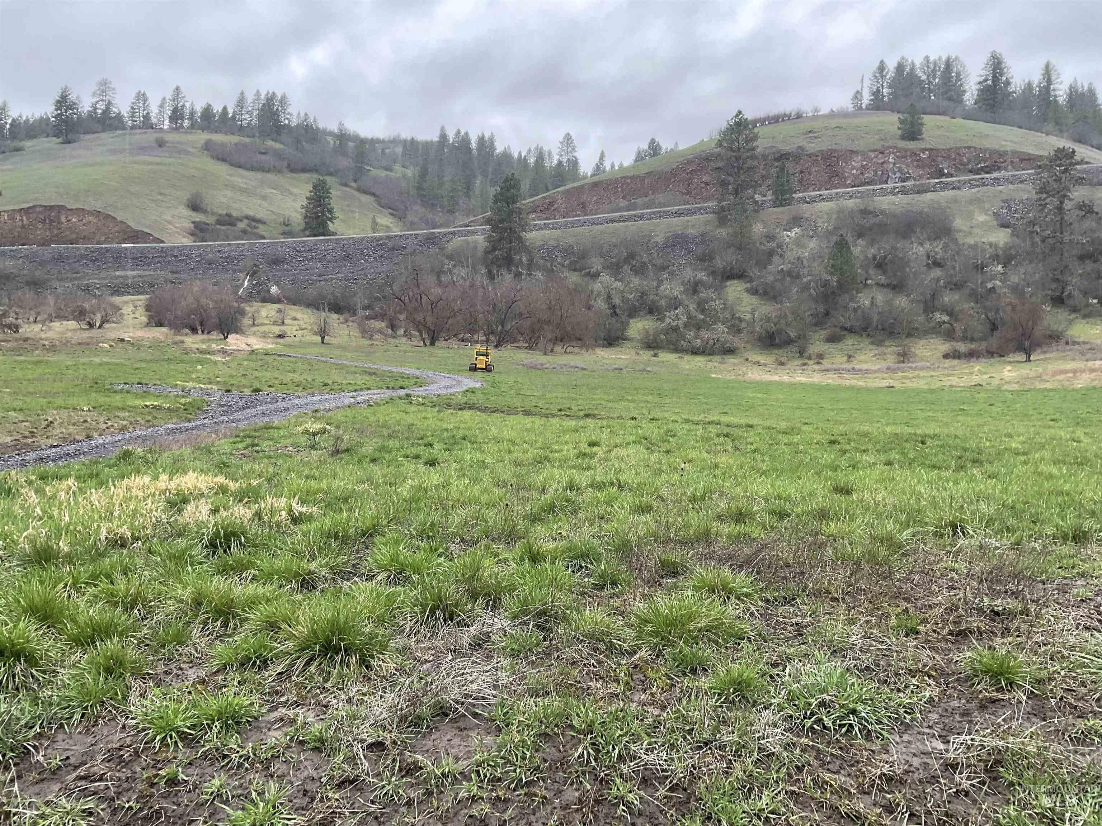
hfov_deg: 61.7
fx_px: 923
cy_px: 413
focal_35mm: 29
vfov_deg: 48.2
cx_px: 551
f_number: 1.8
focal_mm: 3
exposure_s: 1/120
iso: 32
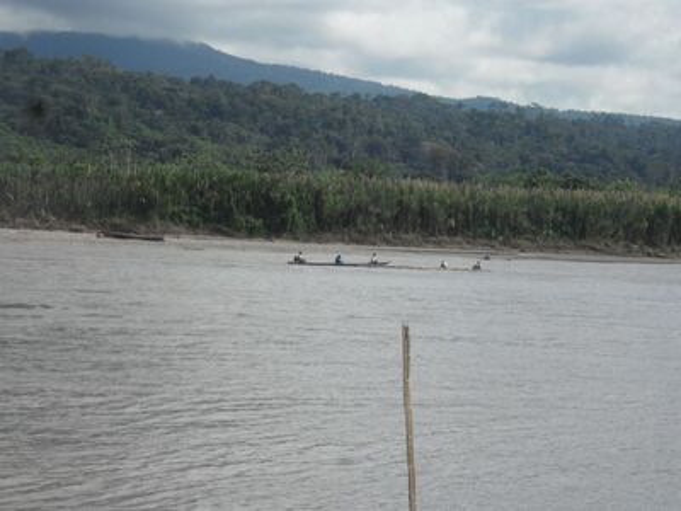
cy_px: 256
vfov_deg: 13.0
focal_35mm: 114
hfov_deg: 17.3
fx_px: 2243
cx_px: 340
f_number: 15.2
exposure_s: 1/90
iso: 80
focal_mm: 18.9
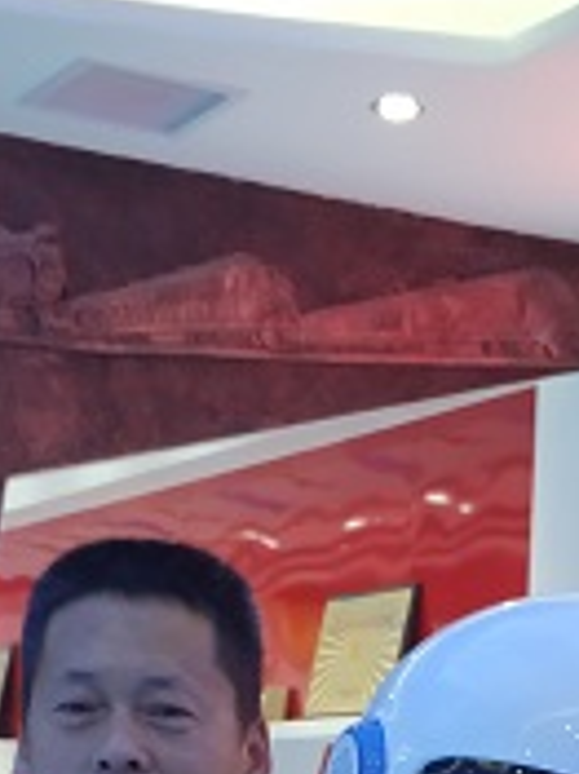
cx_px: 385
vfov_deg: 17.2
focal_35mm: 103
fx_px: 2300
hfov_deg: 14.3
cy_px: 1176
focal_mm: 3.82
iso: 232
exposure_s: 1/25
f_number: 1.8
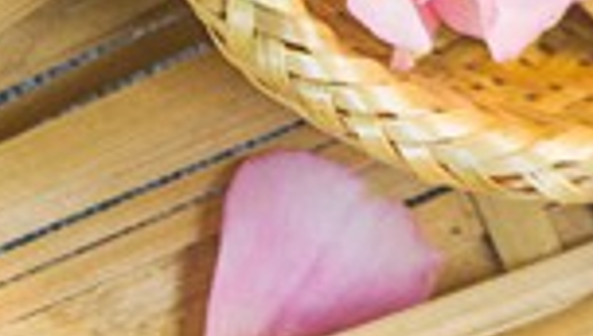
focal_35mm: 394
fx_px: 6204
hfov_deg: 5.3
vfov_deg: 3.1
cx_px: 1276
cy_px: -305
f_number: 5.6
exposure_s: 1/125
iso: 400
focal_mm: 55
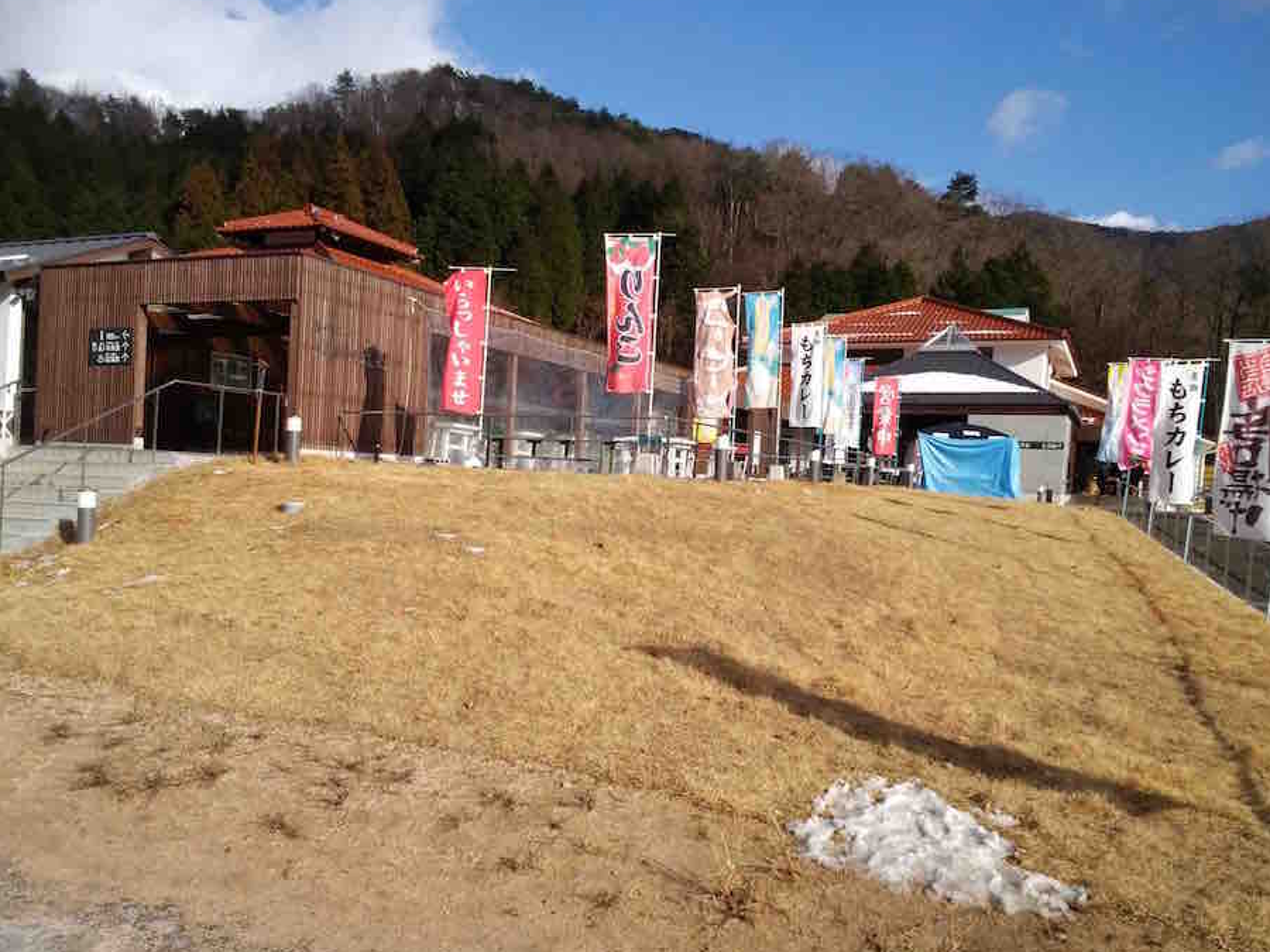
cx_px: 648
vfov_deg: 46.8
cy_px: 506
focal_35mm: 30
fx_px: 1101
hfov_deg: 60.0
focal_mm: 2.87
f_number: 2.4
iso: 40
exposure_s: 1/1211
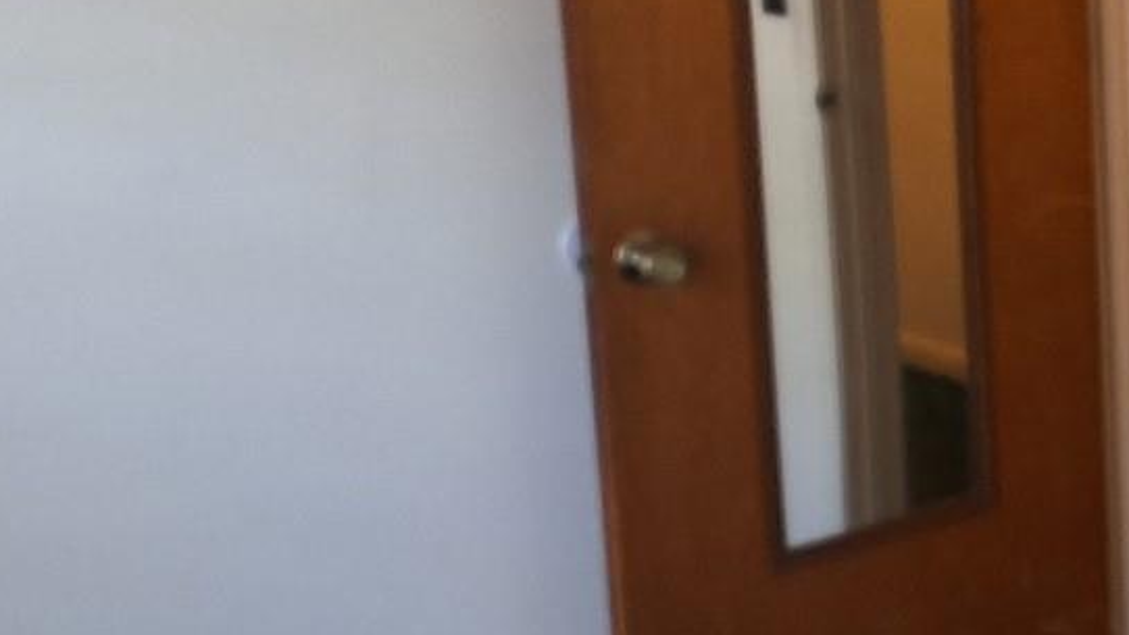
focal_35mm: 90
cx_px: 1210
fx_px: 2695
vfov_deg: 13.4
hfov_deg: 22.5
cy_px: 225
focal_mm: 2.91
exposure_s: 1/40
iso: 100
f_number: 1.9
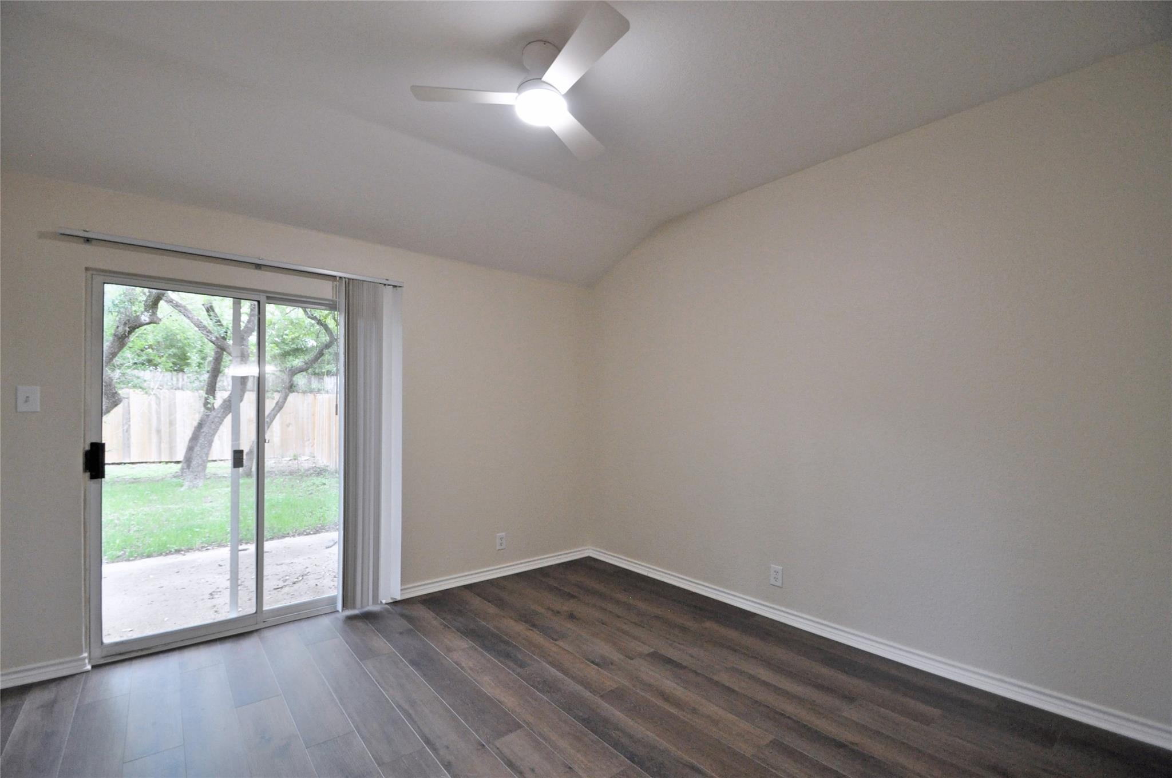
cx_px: 586
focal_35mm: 15
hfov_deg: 100.5
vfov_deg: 77.2
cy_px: 389
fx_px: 488
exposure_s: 1/100
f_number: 4
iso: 1250
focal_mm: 10
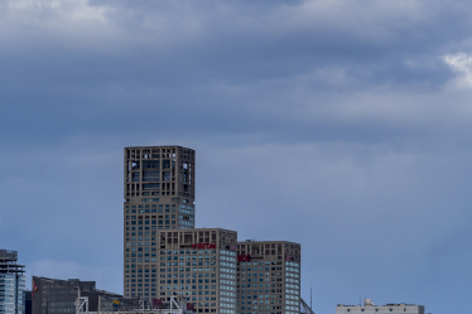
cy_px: 163
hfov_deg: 7.8
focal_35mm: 263
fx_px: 3447
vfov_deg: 5.2
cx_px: -49
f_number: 8
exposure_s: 1/640
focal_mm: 96
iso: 100
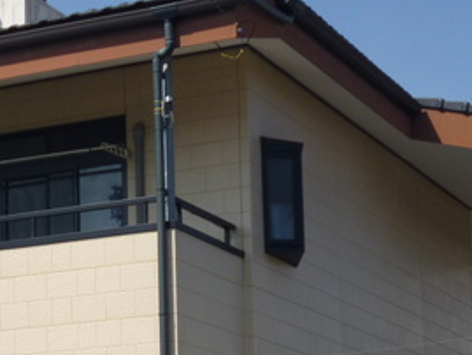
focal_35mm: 125
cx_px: 26
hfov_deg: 15.5
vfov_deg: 11.7
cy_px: 388
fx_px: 1705
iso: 100
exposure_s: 1/100
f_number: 13
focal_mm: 8.6
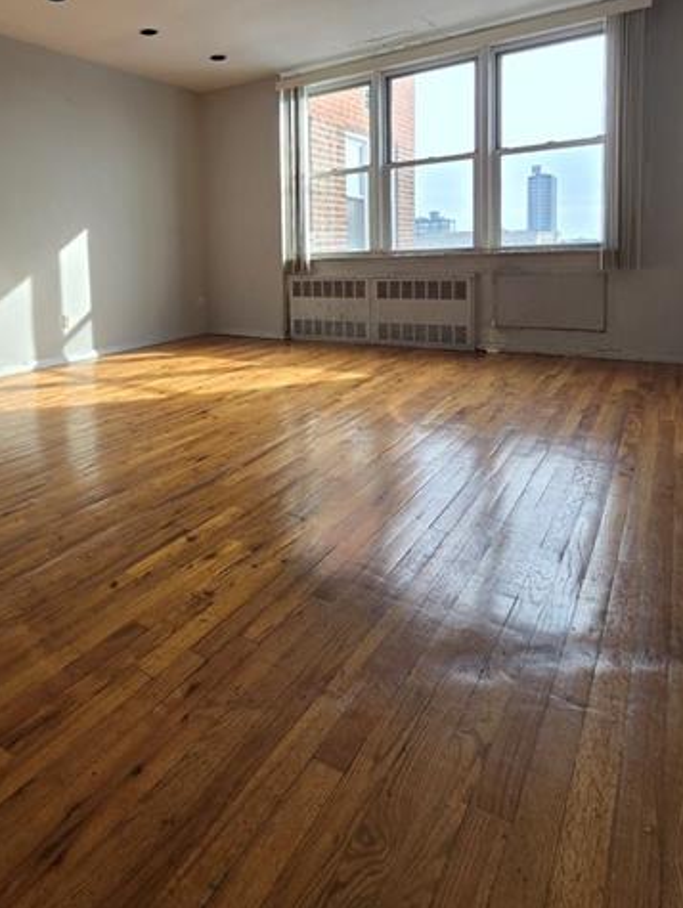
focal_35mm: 21
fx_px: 552
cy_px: 300
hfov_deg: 60.0
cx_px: 168
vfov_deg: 76.4
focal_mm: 2.2
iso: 50
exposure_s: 1/212
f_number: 2.2
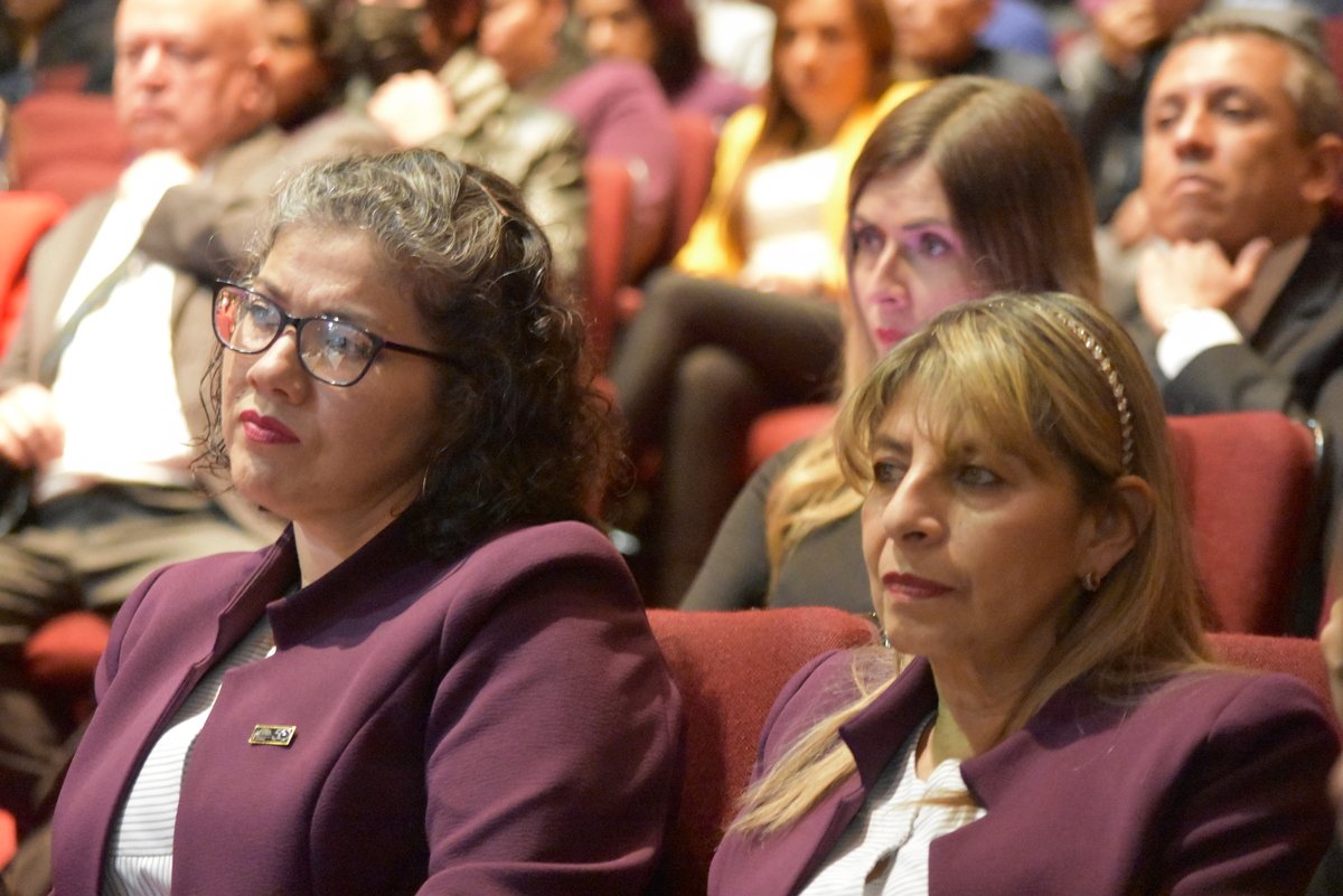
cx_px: 672
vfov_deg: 9.3
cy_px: 448
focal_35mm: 147
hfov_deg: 14.0
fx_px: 5486
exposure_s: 1/25
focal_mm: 98
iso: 12800
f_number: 4.5
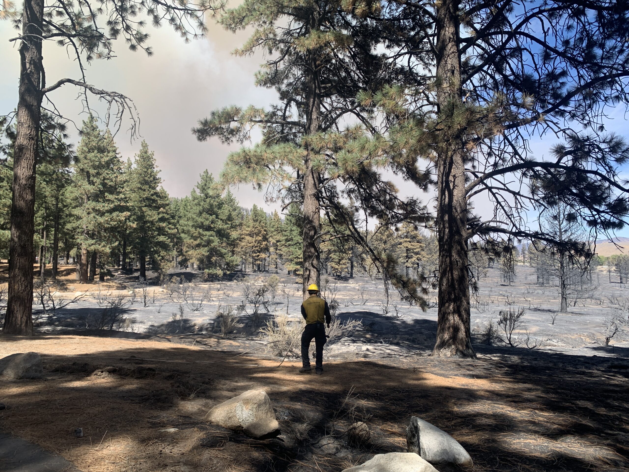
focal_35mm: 26
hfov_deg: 67.3
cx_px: 314
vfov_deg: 53.1
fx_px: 472
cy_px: 236
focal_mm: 4.25
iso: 25
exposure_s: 1/1100
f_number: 1.8
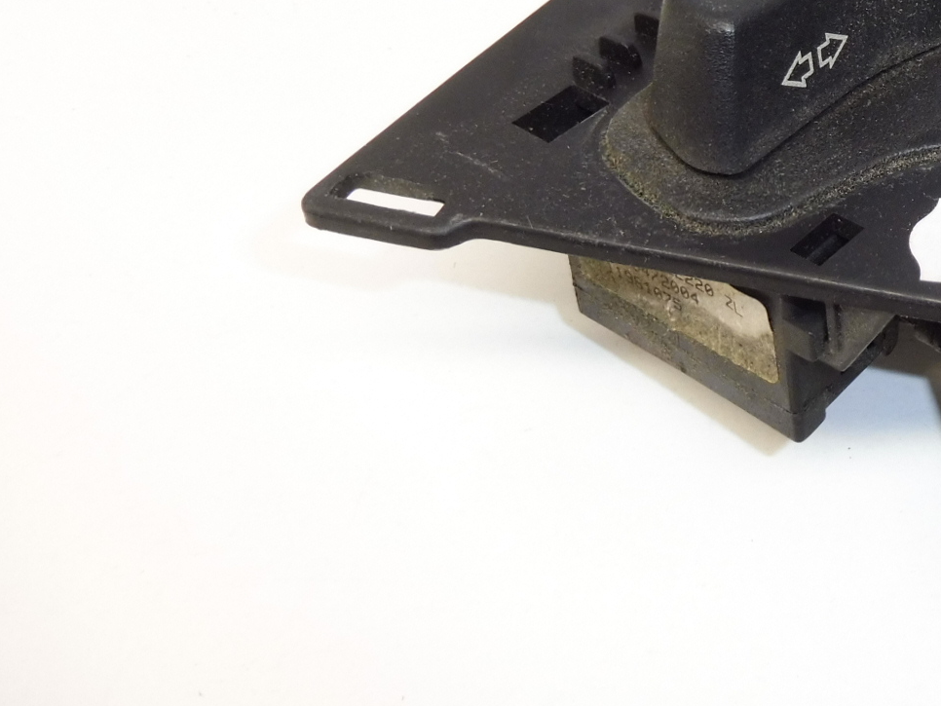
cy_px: 64
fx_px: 1441
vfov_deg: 26.6
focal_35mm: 53
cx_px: 993
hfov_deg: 32.5
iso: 200
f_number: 3.5
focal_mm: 4.4
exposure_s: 1/60
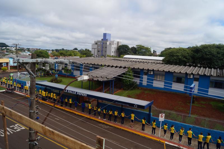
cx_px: 112
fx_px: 168
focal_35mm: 27
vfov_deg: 47.9
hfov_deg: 67.4
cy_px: 74
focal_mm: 18
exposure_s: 1/125
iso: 100
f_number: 13
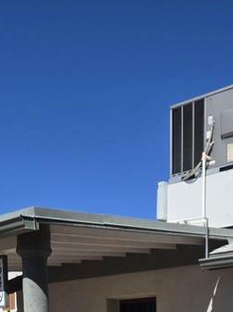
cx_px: 185
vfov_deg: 24.1
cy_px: 441
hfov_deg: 21.6
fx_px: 602
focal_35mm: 67
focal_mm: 5.4
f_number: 1.8
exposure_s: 1/2671
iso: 25
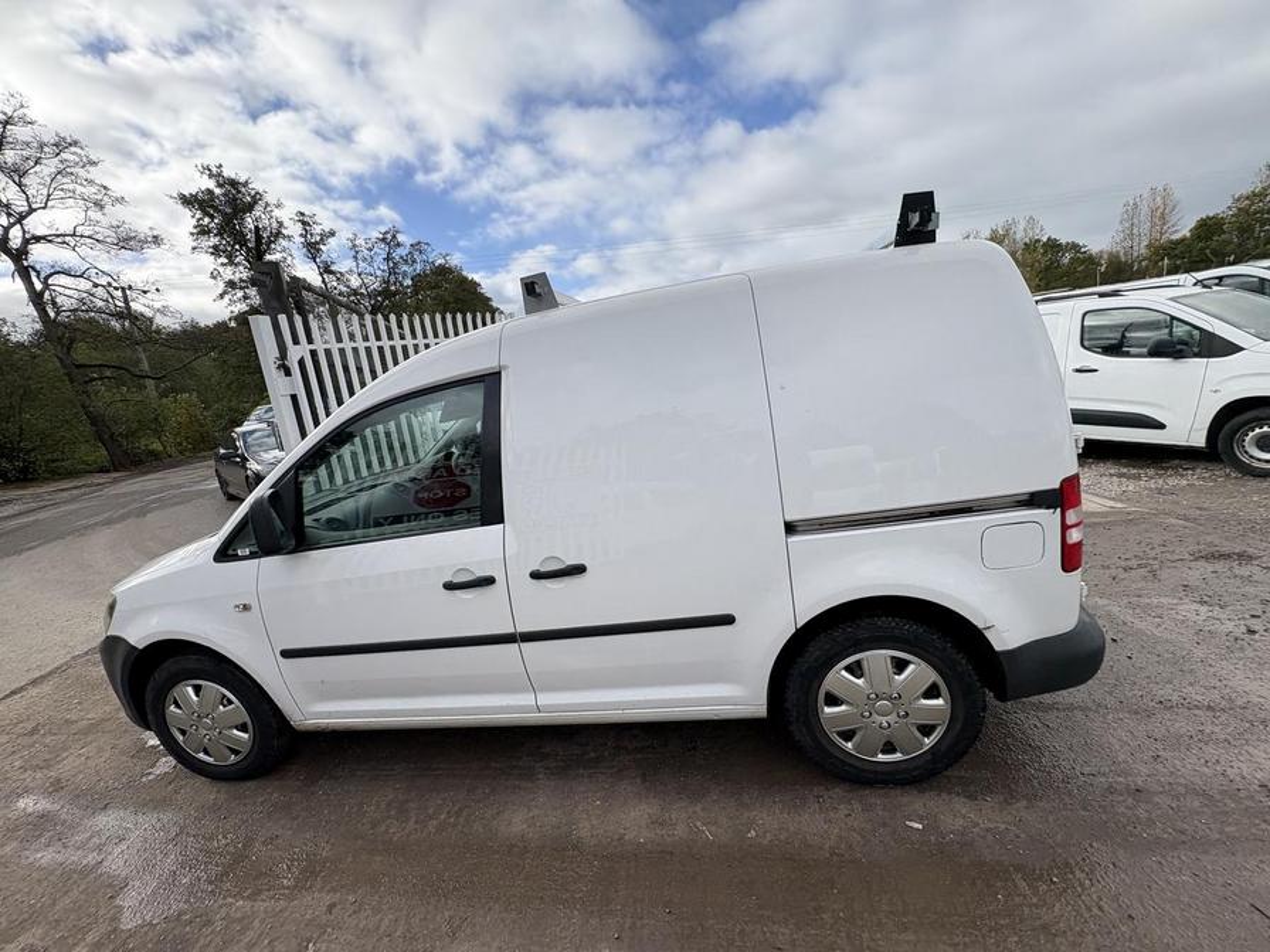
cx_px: 635
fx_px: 514
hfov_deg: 102.1
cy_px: 476
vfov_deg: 85.7
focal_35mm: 14
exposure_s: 1/1048
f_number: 2.2
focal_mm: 2.22
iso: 40
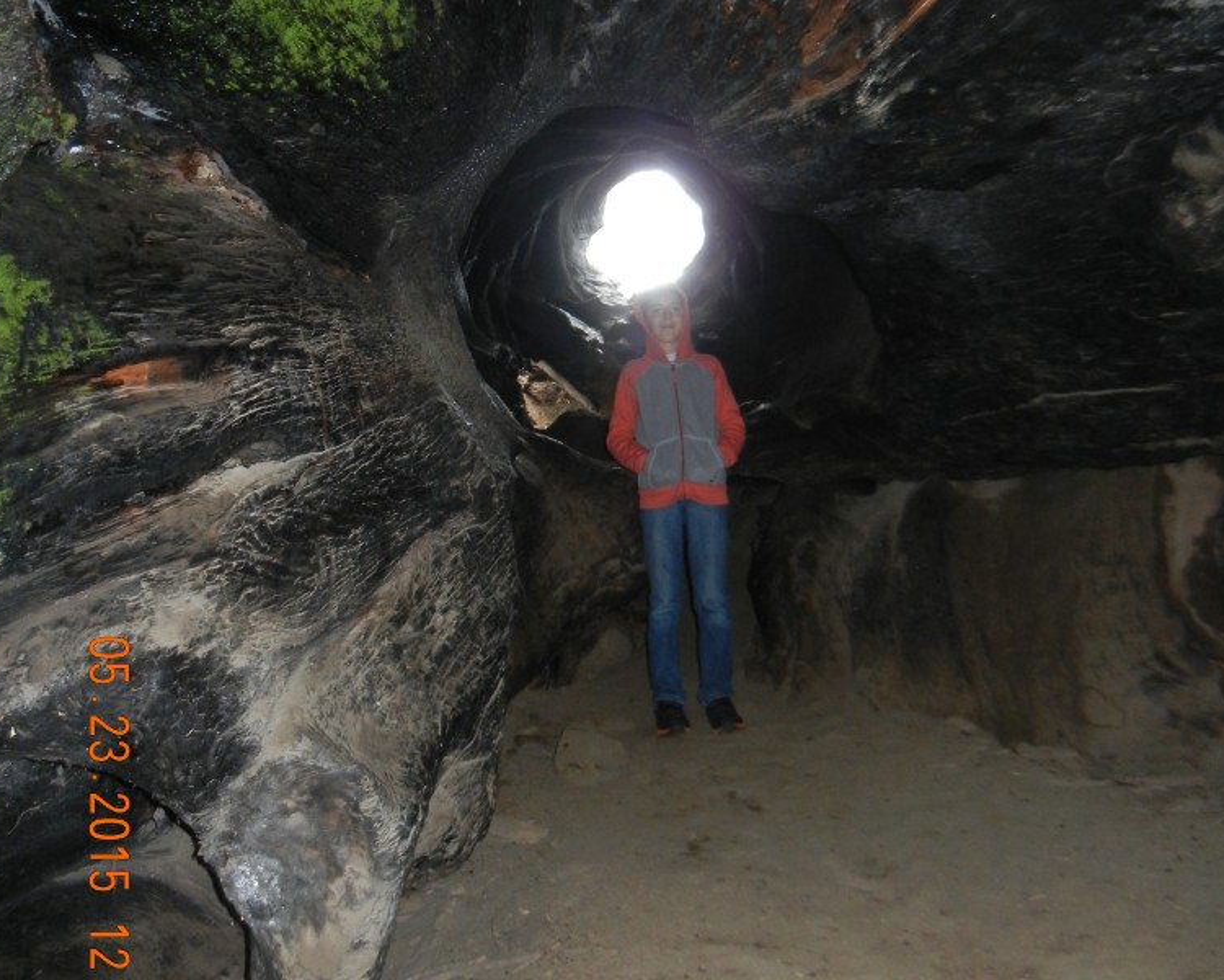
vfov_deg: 36.9
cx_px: 605
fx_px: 1449
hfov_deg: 45.8
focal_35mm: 40
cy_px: 314
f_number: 3.5
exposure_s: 1/30
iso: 400
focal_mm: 5.4
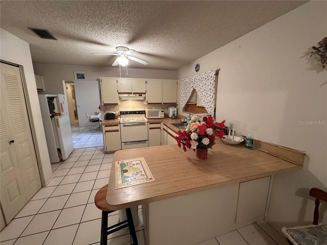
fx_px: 132
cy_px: 122
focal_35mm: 14
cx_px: 164
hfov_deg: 102.1
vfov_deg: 85.7
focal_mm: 2.22
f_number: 2.2
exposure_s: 1/60
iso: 400
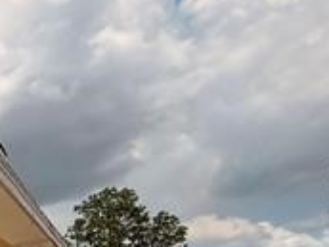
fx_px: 494
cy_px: 354
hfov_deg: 22.8
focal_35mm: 52
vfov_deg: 23.4
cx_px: -247
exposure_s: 1/2237
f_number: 2.2
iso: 50
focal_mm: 2.22
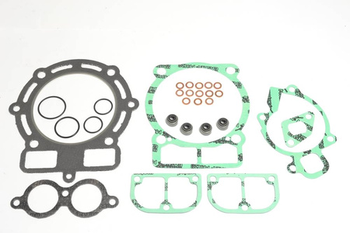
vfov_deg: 25.8
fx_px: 510
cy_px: 116
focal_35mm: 52
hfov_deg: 37.9
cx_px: 175
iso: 100
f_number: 11
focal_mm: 35
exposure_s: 1/5
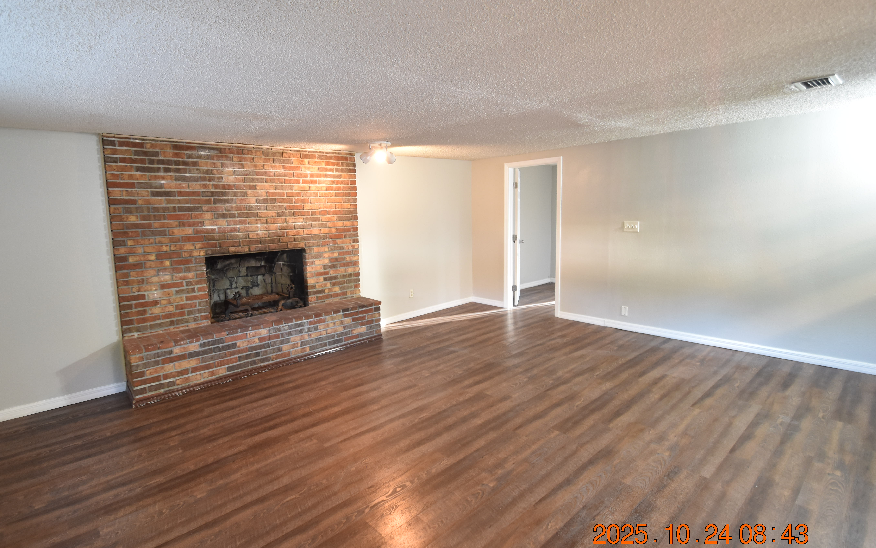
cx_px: 413
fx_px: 406
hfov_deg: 94.3
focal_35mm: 17
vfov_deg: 67.9
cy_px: 258
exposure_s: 1/10
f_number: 3.5
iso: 800
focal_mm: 10
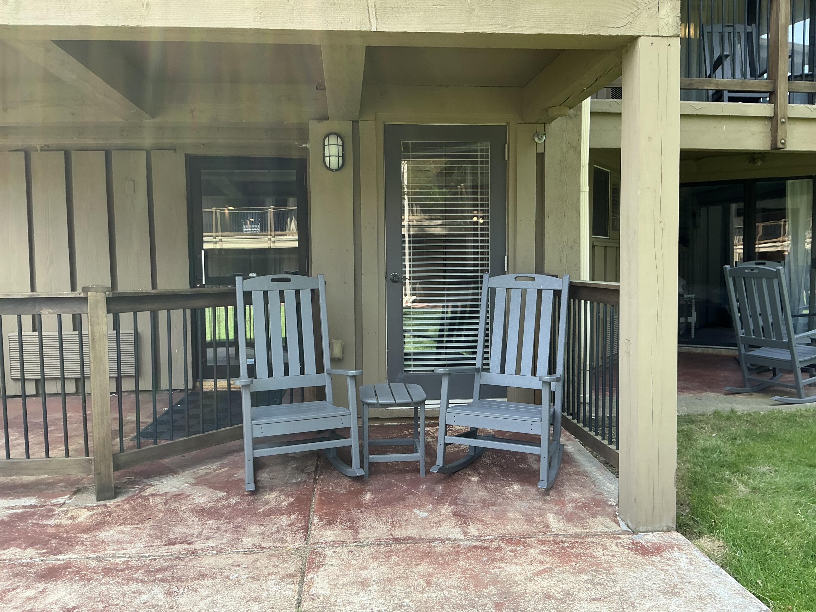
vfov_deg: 49.7
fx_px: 660
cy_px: 306
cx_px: 408
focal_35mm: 28
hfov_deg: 63.4
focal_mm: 3
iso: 25
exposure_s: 1/122
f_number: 1.8
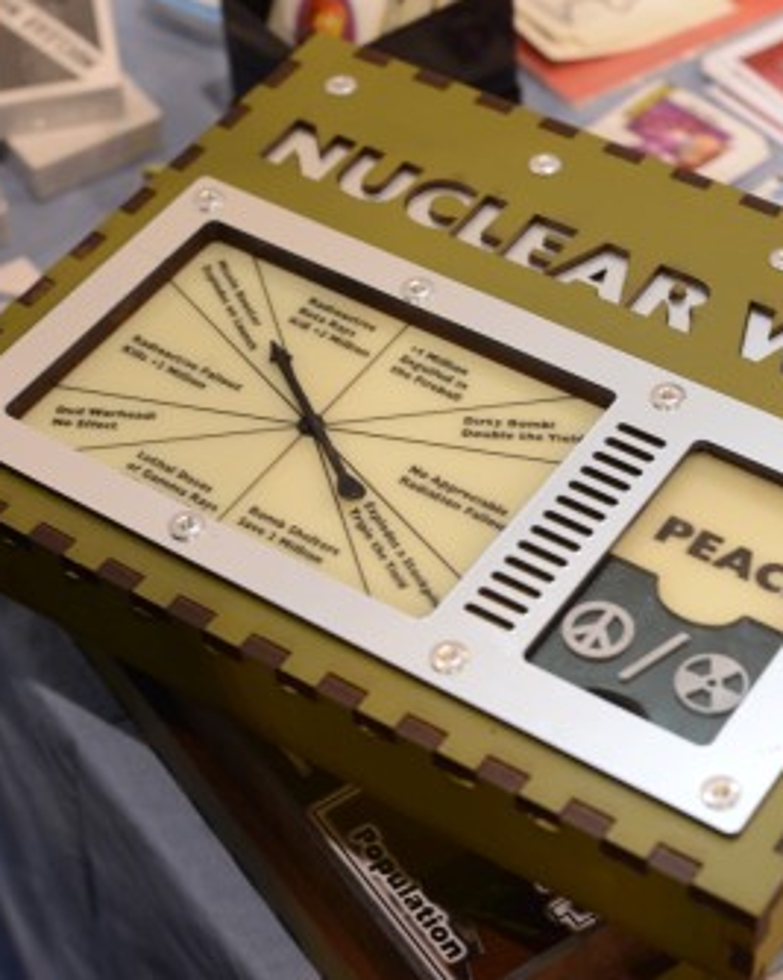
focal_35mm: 72
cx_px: 481
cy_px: 494
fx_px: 2087
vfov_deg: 26.4
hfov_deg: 21.2
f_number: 4.5
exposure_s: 1/15
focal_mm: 50
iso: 200
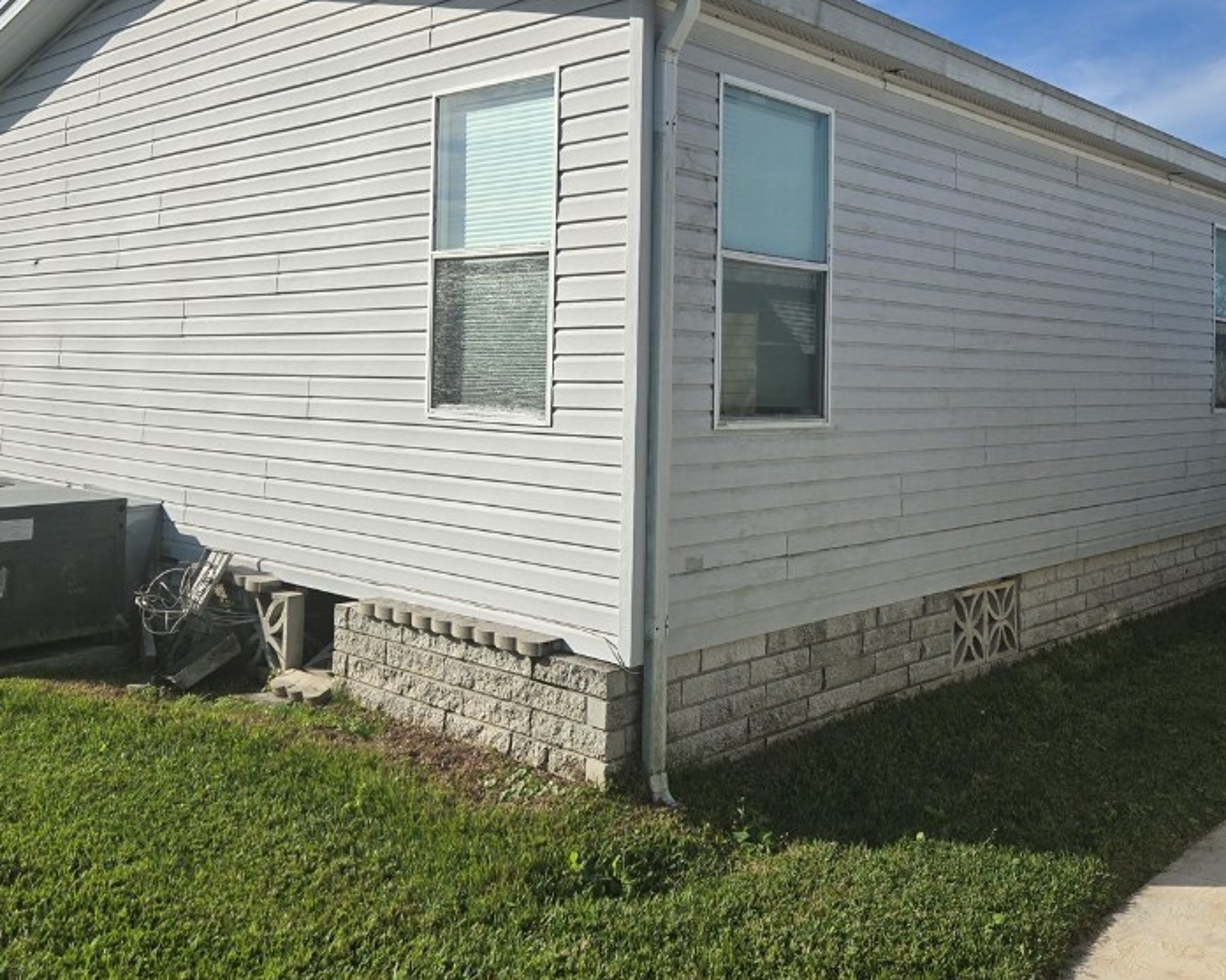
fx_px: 1197
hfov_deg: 54.2
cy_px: 343
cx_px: 658
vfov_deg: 44.0
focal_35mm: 33
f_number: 1.8
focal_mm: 5.4
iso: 25
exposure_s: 1/2715
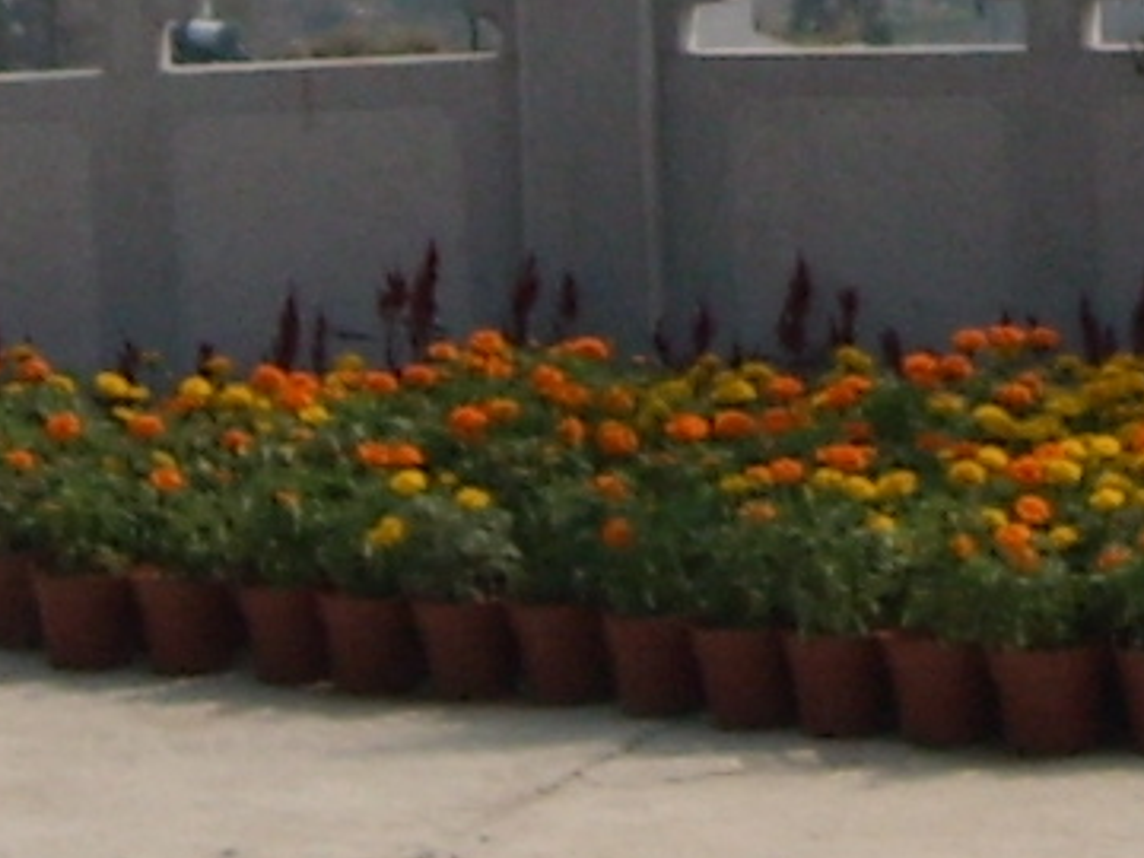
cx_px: 1745
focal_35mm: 252
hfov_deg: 7.7
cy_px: -890
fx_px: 8328
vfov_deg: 5.8
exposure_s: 1/500
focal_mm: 5.7
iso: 64
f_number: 5.6
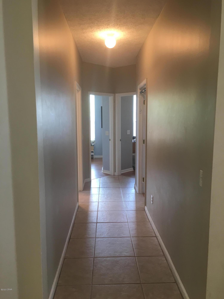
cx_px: 112
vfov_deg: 61.7
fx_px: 250
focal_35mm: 29
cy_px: 150
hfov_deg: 48.2
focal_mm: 4.15
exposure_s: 1/30
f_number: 2.2
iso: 50
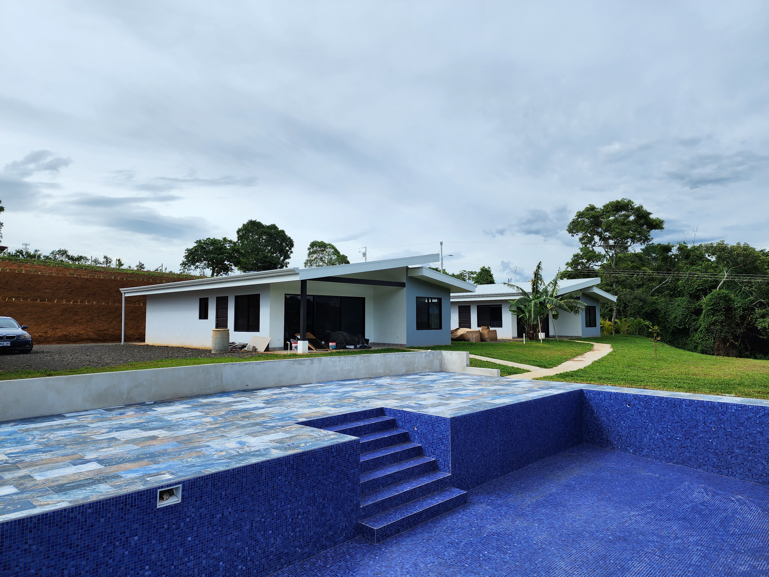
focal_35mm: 23
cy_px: 288
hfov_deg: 73.9
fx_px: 511
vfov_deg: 58.9
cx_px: 384
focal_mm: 6.4
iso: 12
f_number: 1.8
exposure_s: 1/1465
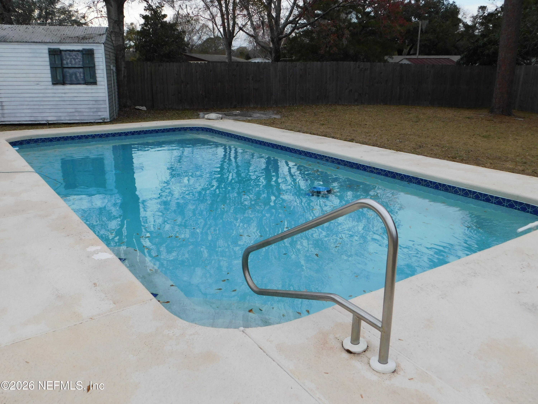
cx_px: 269
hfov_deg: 60.0
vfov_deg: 46.8
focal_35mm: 30
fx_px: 466
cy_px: 202
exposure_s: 1/800
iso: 125
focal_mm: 5.3
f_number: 3.2
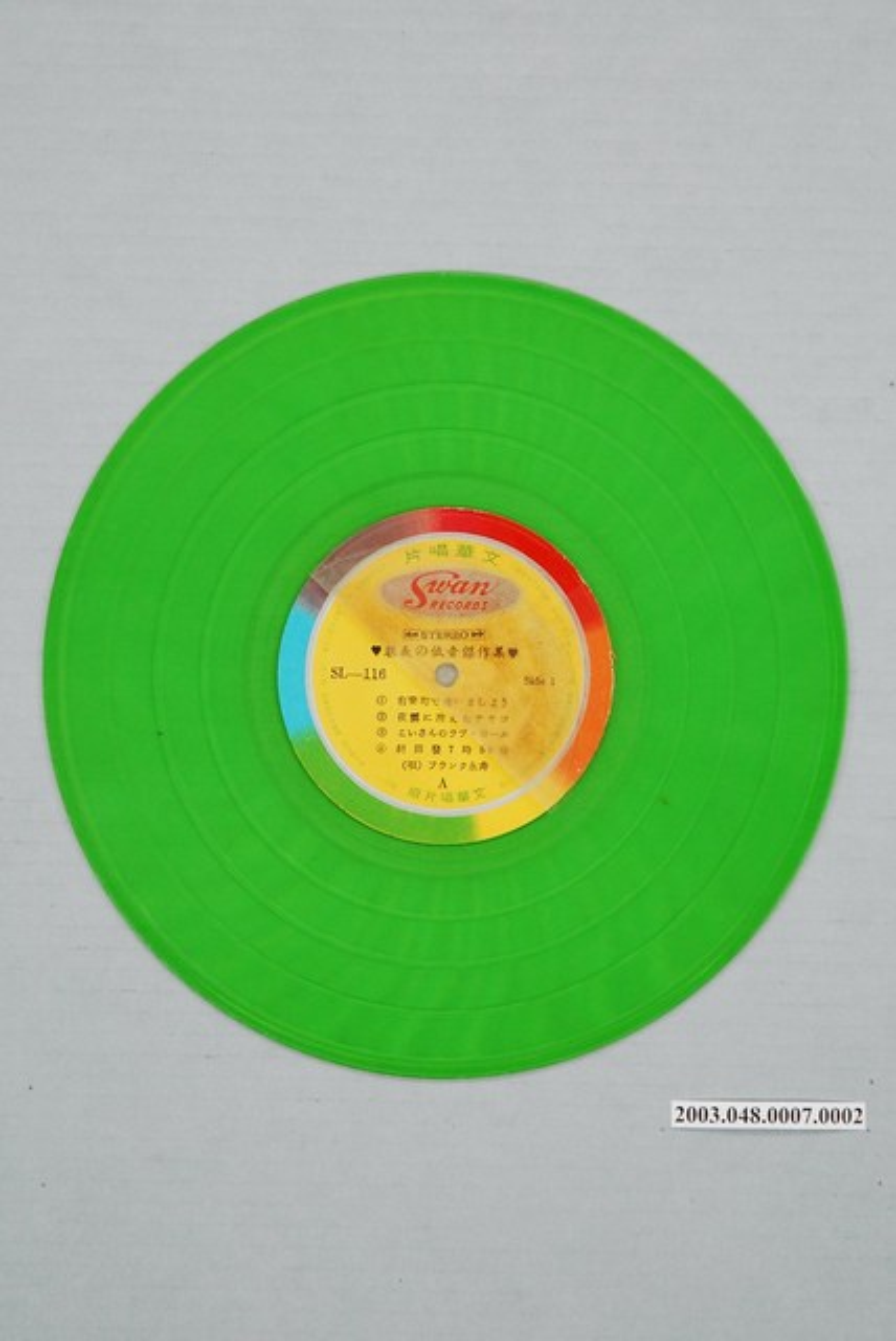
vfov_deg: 19.4
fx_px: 3911
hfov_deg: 13.1
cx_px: 448
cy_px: 670
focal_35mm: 105
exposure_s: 1/40
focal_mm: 70
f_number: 4.5
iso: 320
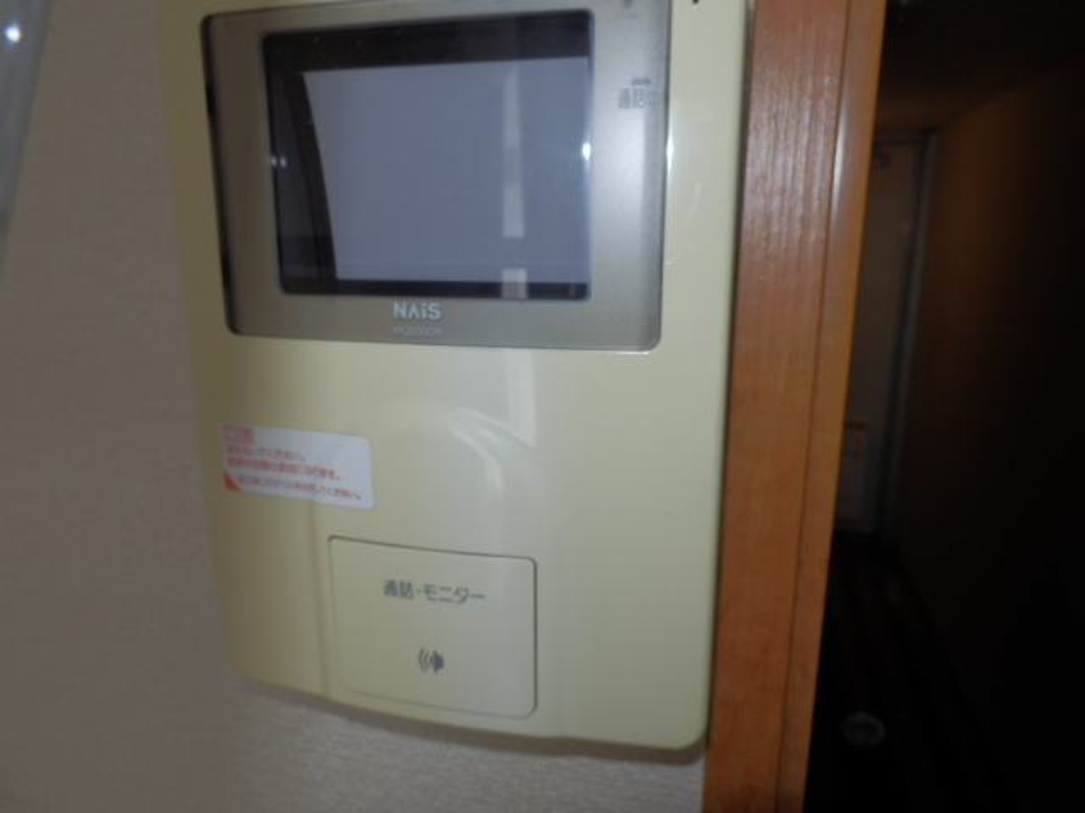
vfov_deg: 56.8
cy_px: 406
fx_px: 752
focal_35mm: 24
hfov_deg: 71.6
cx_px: 542
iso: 100
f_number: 7.9
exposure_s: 1/30
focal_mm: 4.2
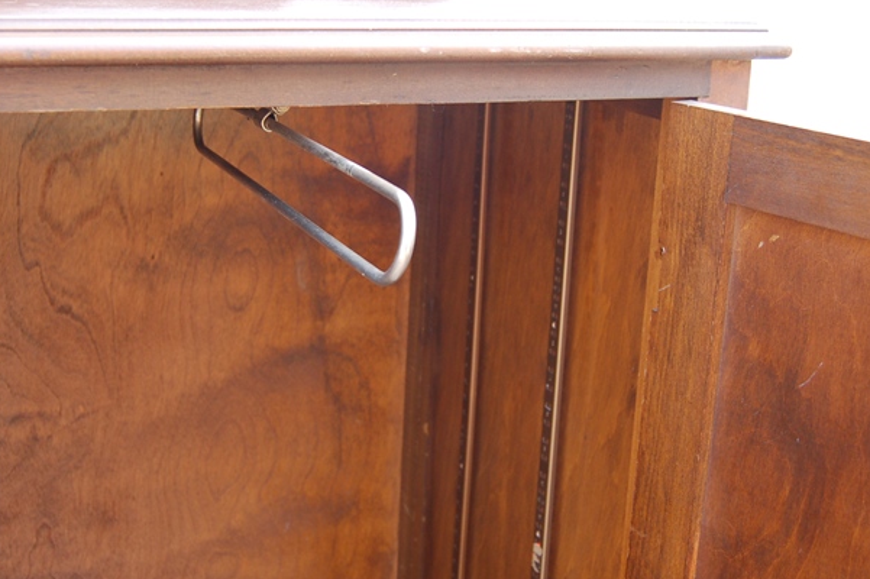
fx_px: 1304
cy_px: 230
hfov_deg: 36.8
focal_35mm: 54
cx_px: 356
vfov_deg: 25.0
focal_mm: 24
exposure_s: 1/60
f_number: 4
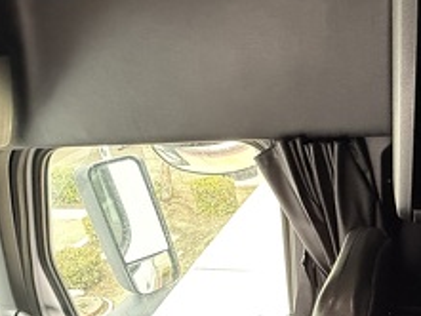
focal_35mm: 38
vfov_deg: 29.9
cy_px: 413
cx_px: 360
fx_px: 462
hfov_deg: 45.4
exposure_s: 1/57
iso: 640
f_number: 2.2
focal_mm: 2.22
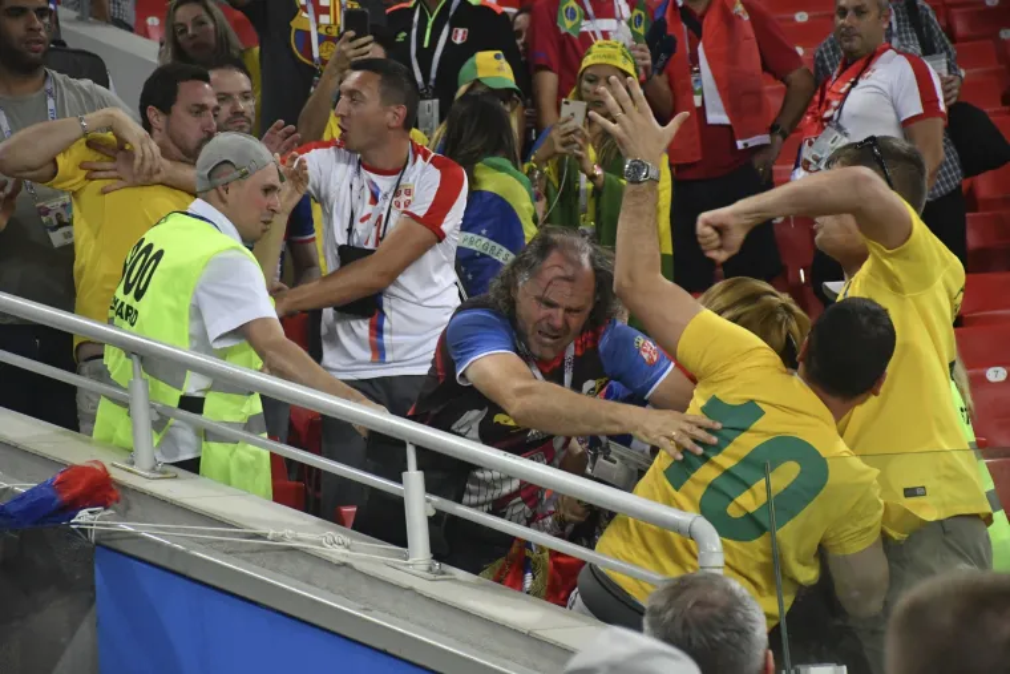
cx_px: 505
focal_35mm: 142
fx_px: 3998
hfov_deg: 14.4
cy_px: 337
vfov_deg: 9.6
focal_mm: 95
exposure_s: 1/800
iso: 5000
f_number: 5.6
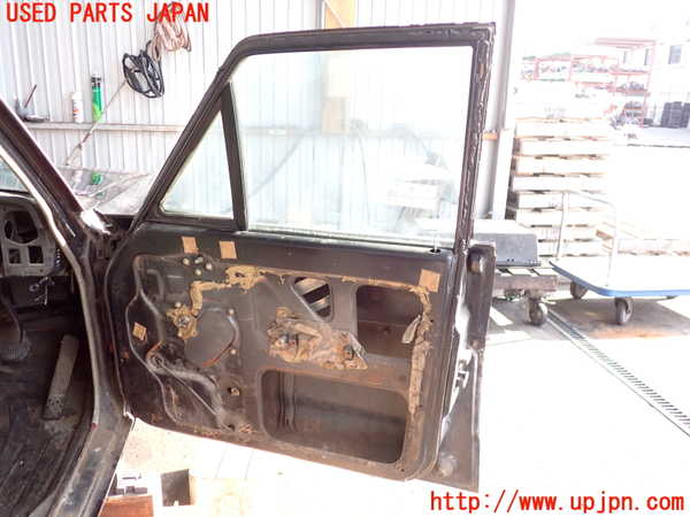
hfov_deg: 60.0
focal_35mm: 30
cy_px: 258
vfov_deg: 46.8
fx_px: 598
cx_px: 345
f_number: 2.3
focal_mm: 5.4
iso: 100
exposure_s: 1/100
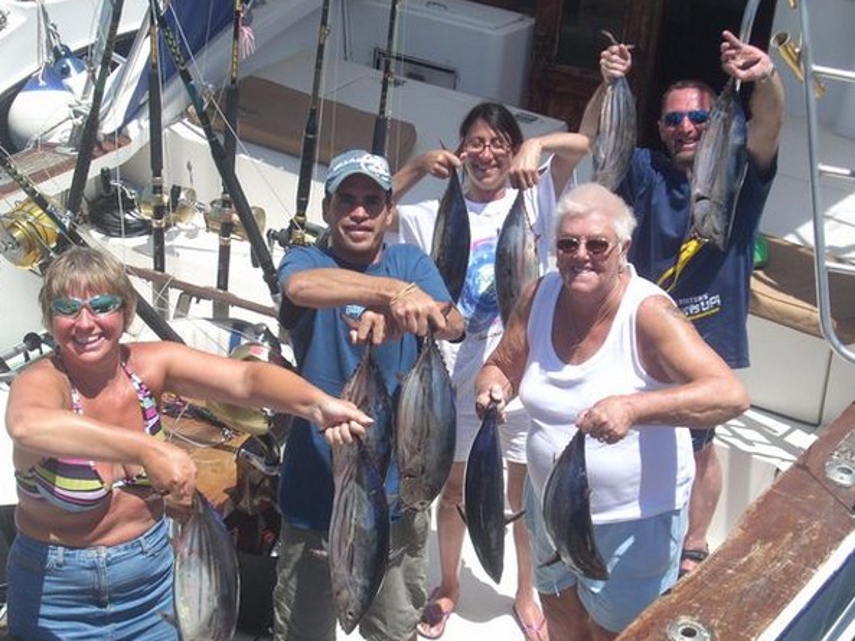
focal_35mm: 69
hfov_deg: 28.2
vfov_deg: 21.3
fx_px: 1705
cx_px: 409
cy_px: 333
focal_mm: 10.7
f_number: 7.6
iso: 64
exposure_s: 1/162
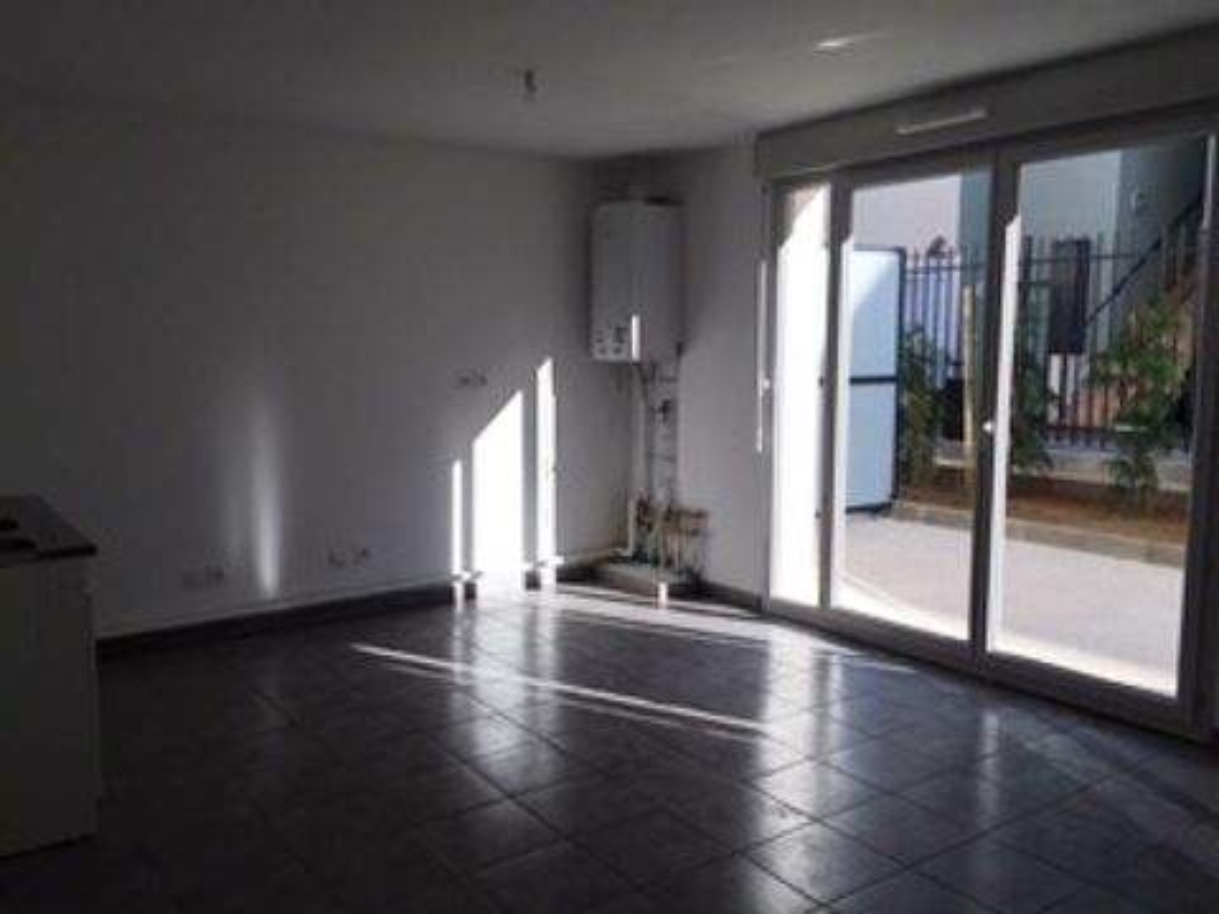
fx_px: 1021
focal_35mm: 29
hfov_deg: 61.7
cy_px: 457
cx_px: 610
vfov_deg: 48.2
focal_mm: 4.15
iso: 32
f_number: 2.2
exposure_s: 1/682
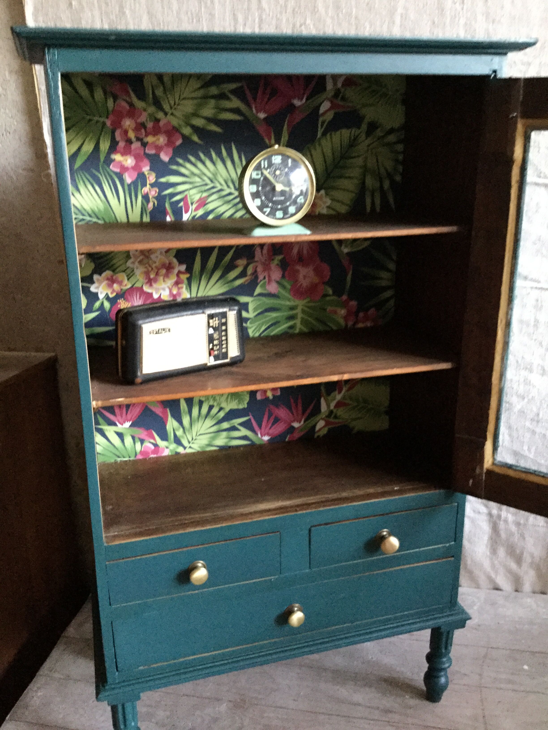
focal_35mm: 31
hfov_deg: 45.4
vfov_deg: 58.4
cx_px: 274
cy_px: 365
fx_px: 654
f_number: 2.4
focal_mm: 3.3
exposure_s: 1/17
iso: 400
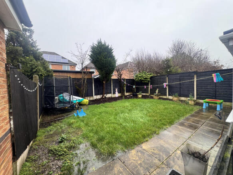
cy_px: 88
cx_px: 116
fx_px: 94
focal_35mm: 14
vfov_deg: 85.7
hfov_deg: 102.1
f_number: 2.2
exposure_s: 1/151
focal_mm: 2.22
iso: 40
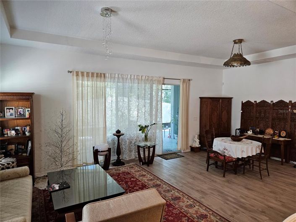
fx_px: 197
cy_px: 111
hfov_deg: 74.0
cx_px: 148
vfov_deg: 58.8
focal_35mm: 23
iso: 320
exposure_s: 1/120
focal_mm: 5.4
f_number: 1.8
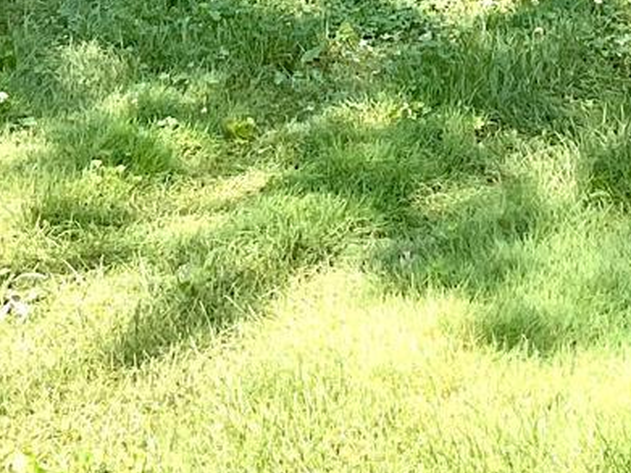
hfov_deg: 13.0
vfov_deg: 8.9
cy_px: -631
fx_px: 2770
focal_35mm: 152
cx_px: 242
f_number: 1.8
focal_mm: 3
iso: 16
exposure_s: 1/749
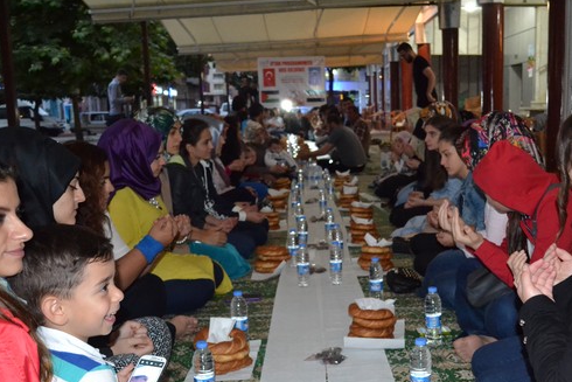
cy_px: 258
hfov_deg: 46.9
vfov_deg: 32.4
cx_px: 361
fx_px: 652
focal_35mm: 41
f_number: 3.8
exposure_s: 1/60
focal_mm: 20
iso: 3200
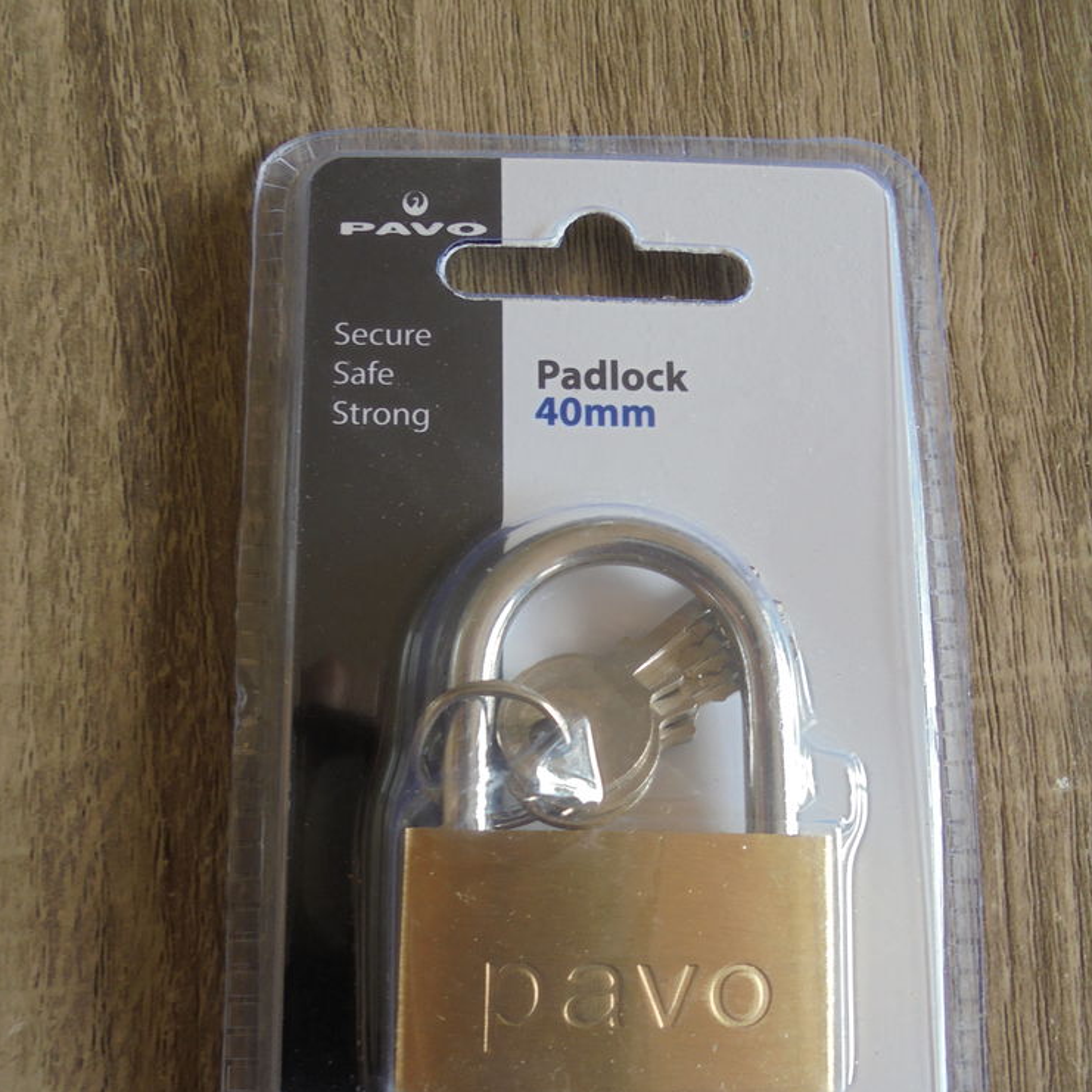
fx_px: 1106
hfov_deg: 52.5
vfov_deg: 52.1
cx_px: 541
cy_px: 666
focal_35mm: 31
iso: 100
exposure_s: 1/30
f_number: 3.5
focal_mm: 4.6
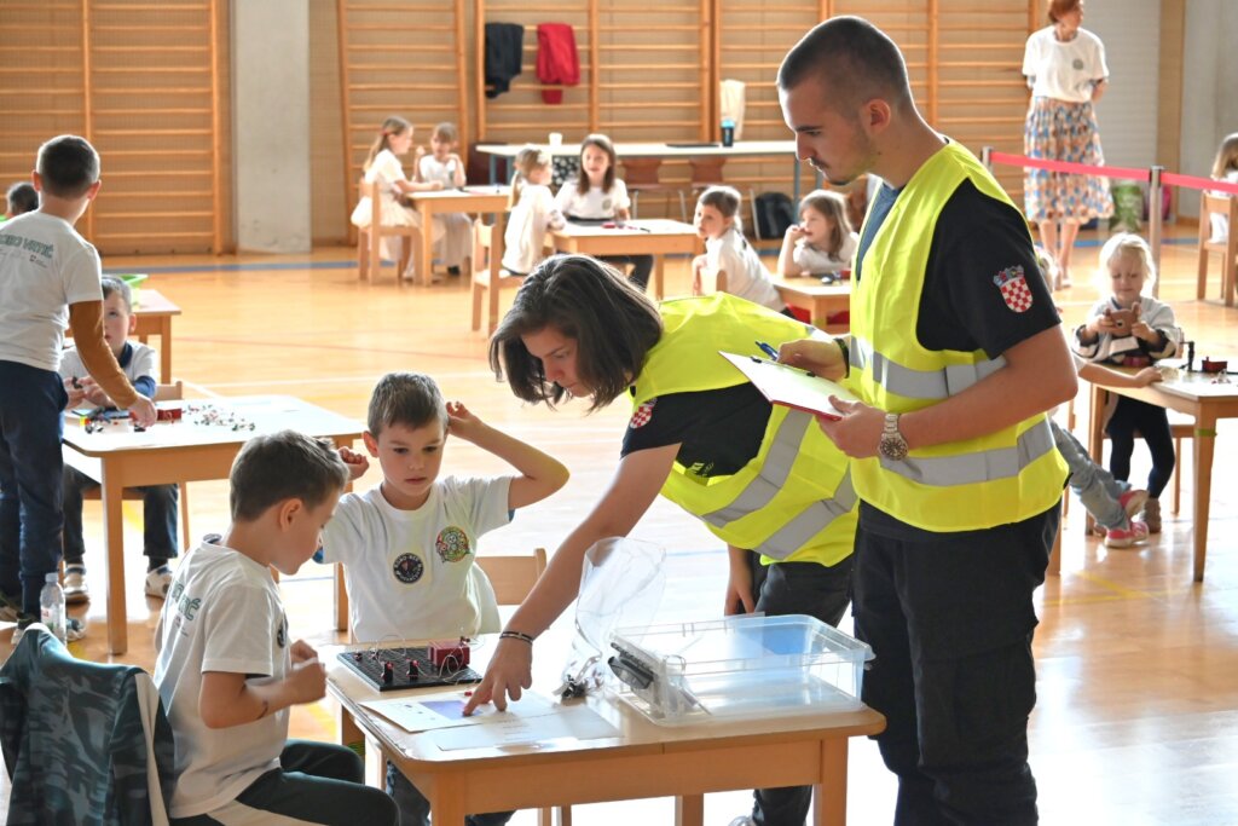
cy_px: 413
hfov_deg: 27.0
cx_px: 619
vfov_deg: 18.2
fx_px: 2579
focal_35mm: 75
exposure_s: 1/125
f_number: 4.5
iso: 2200
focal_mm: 50
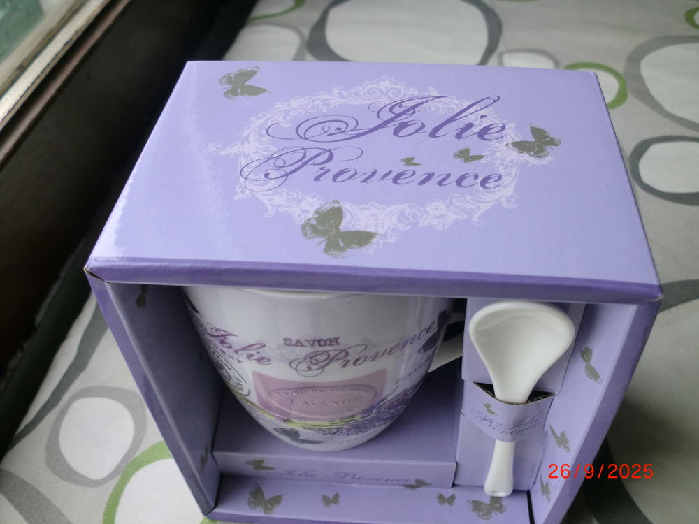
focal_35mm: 35
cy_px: 262
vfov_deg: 40.7
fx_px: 707
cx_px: 350
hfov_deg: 52.6
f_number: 3.1
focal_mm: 6.3
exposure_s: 1/60
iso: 80
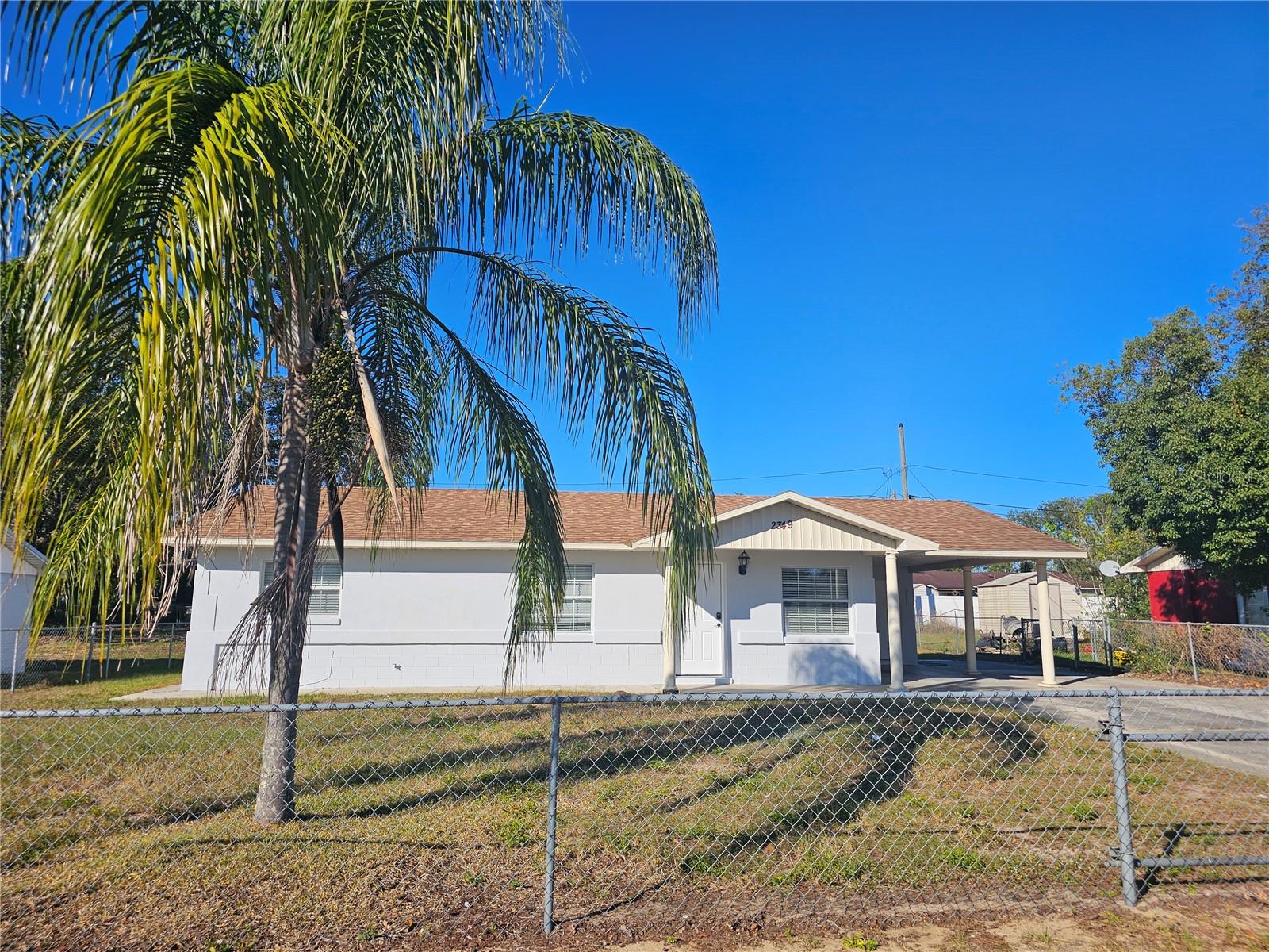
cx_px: 634
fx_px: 843
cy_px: 476
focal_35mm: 23
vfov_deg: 58.9
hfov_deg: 73.9
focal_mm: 6.3
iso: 10
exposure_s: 1/1170
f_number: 1.7
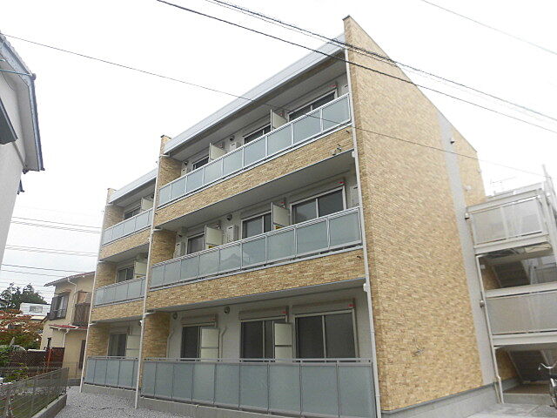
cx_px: 278
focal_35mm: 24
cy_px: 209
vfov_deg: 56.8
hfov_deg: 71.6
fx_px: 386
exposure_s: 1/800
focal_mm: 4.3
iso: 100
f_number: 3.1
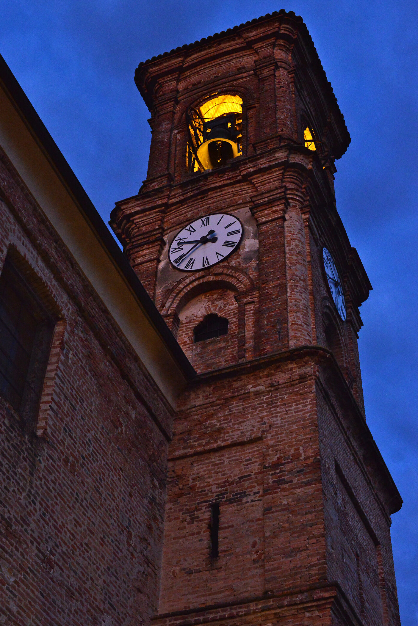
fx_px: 992
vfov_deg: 35.0
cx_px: 185
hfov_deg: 23.8
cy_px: 338
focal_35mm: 57
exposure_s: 1/100
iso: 2800
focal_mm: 50
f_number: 5
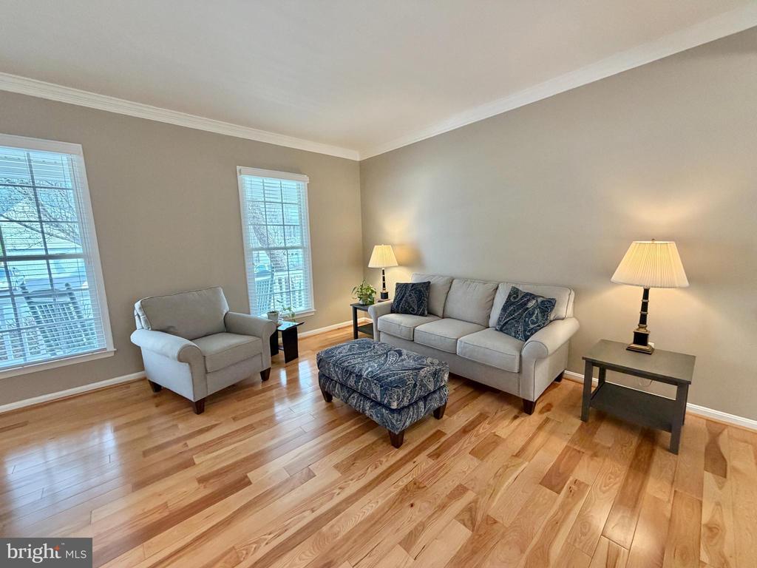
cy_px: 284
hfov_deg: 102.1
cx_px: 378
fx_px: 306
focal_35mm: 14
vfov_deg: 85.7
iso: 320
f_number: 2.2
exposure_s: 1/120
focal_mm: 2.22
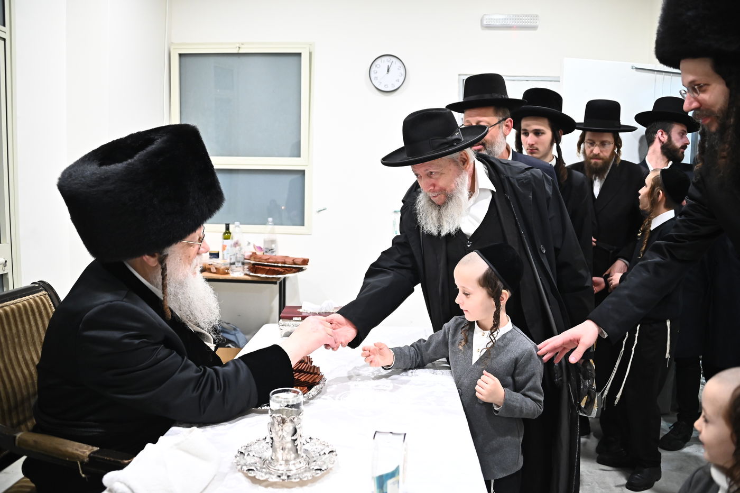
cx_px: 370
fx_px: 575
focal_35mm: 28
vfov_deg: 46.4
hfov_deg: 65.5
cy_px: 246
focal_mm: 28
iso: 3200
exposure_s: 1/200
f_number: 3.5
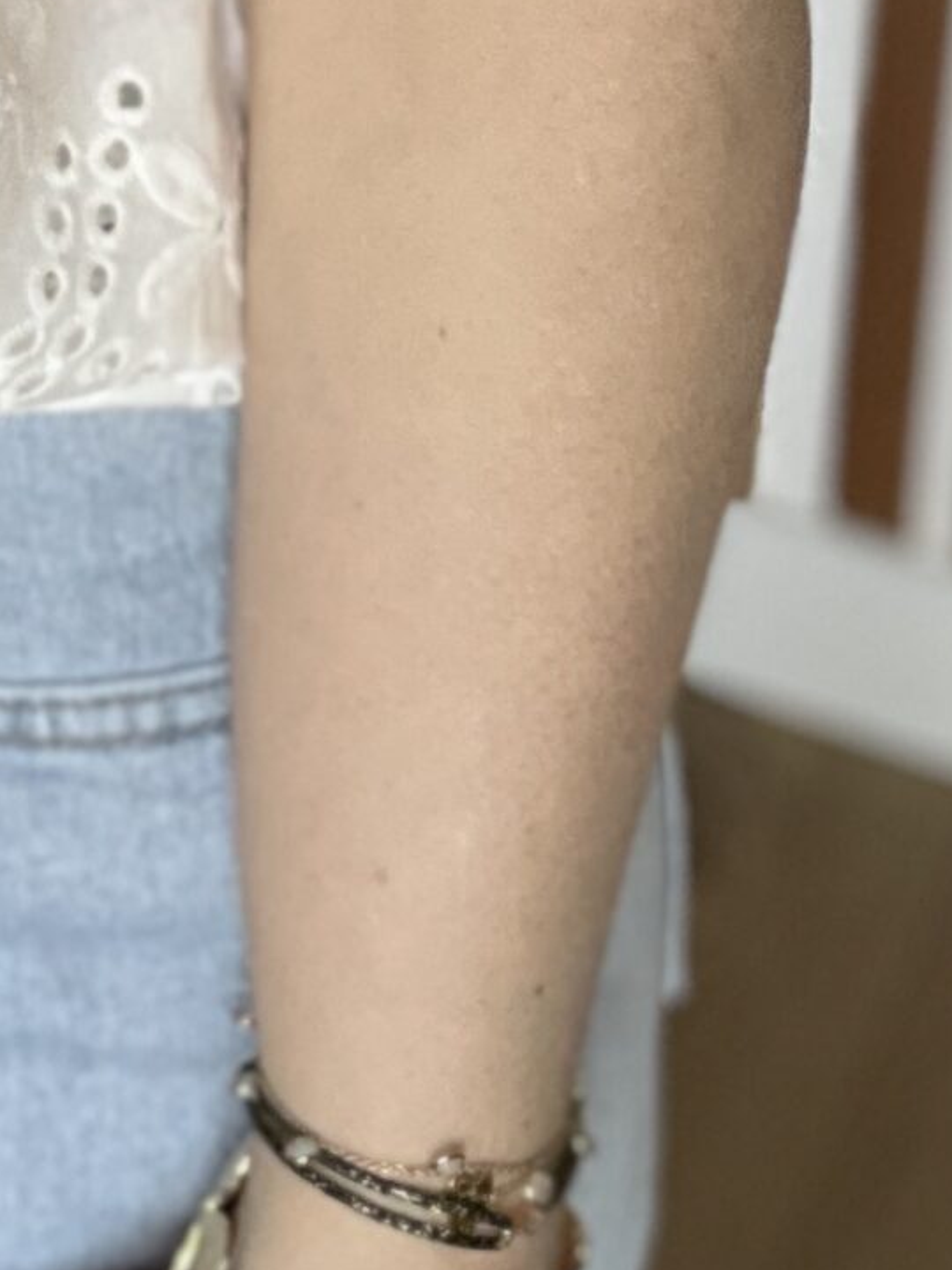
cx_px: -564
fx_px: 4400
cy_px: -725
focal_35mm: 120
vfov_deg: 15.0
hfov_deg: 11.7
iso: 100
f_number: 2.2
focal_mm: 2.71
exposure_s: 1/62
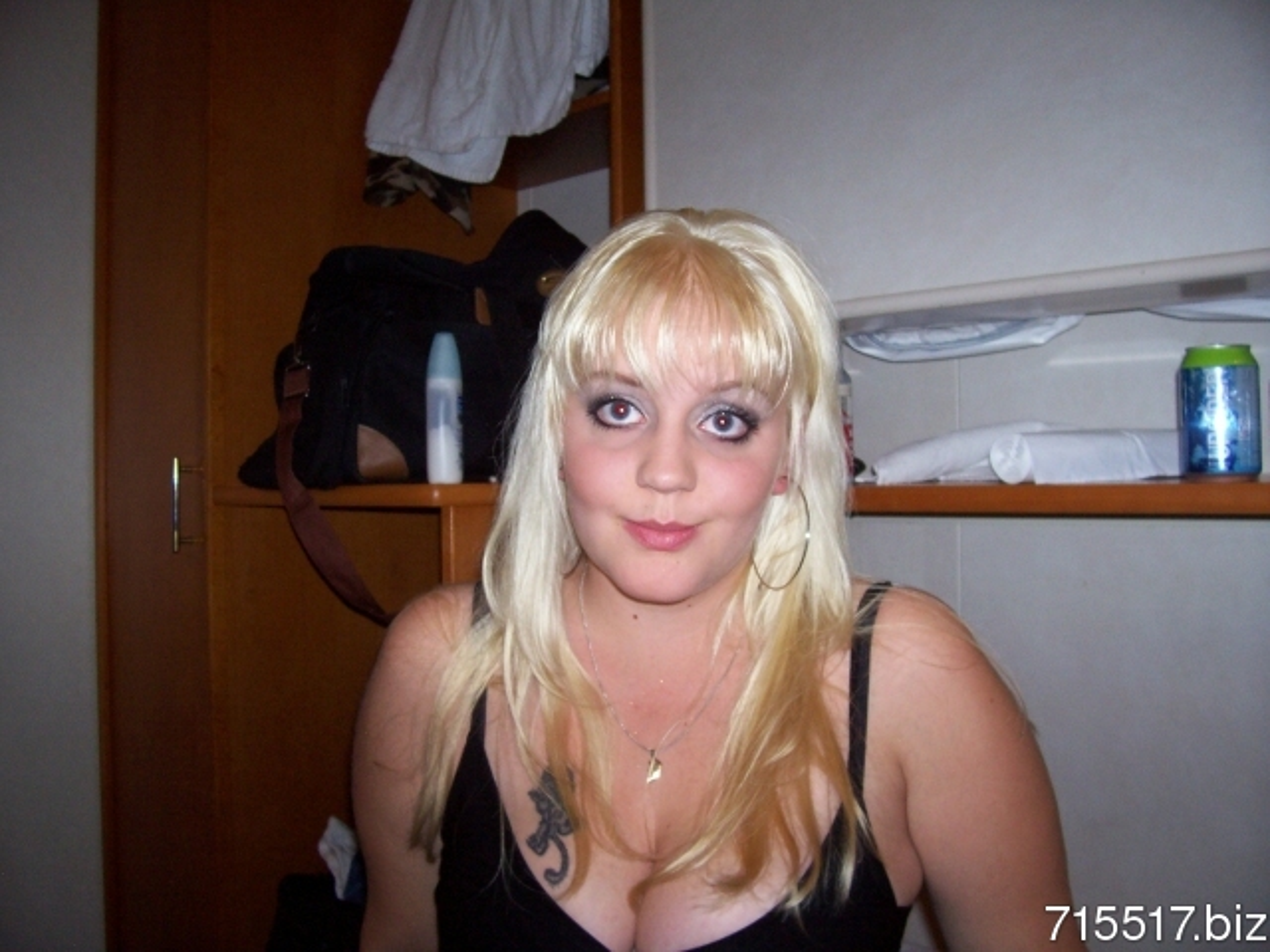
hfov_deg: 54.0
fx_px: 1247
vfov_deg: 41.8
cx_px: 635
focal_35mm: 34
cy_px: 476
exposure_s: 1/64
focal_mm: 5.6
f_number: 2.7
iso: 80
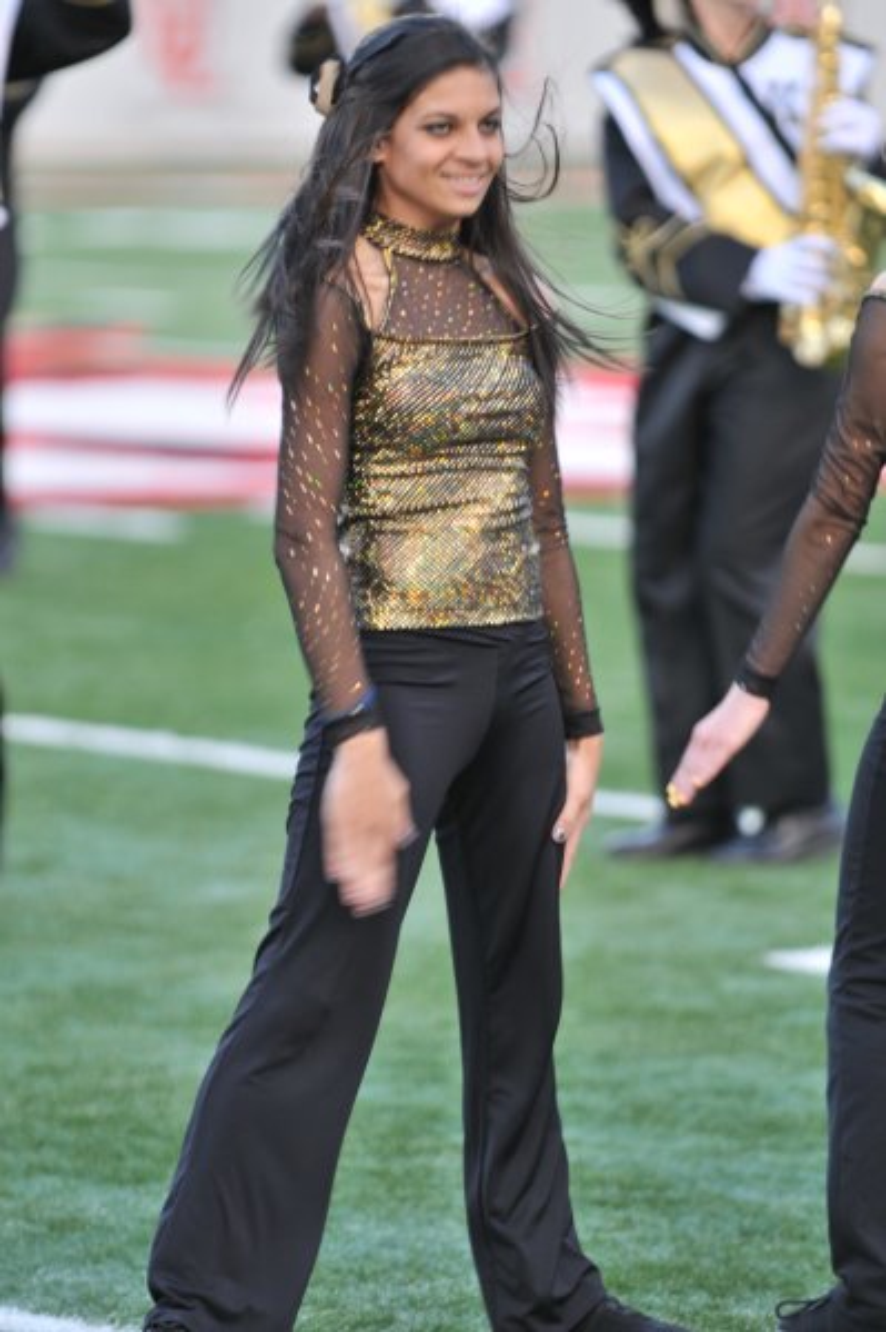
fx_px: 11093
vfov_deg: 6.9
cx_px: 443
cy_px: 666
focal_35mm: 300
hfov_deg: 4.6
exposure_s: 1/125
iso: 200
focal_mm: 200
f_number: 2.8
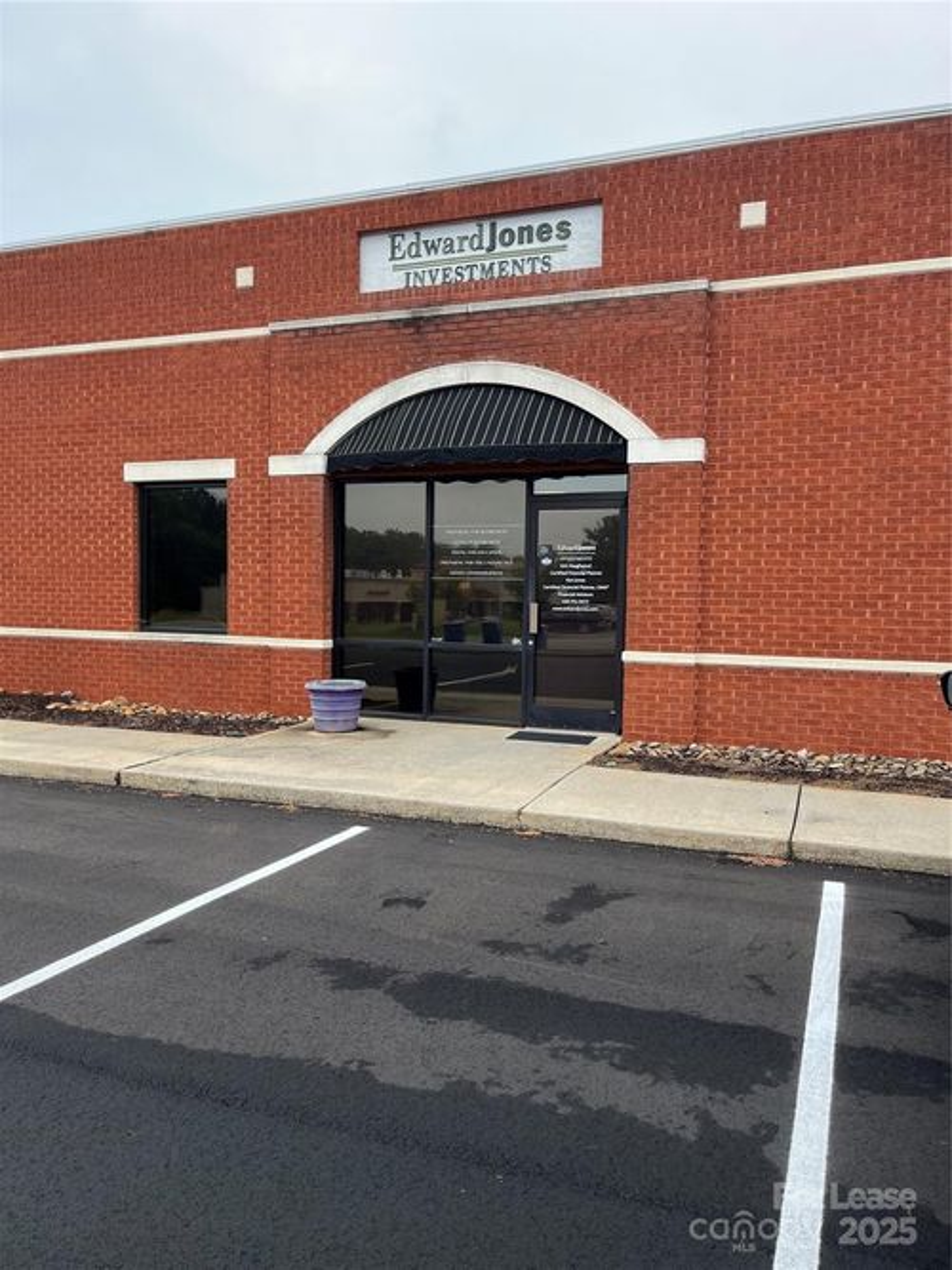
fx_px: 954
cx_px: 476
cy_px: 635
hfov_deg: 53.0
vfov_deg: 67.3
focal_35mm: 26
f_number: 1.6
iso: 50
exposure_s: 1/419
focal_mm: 5.1
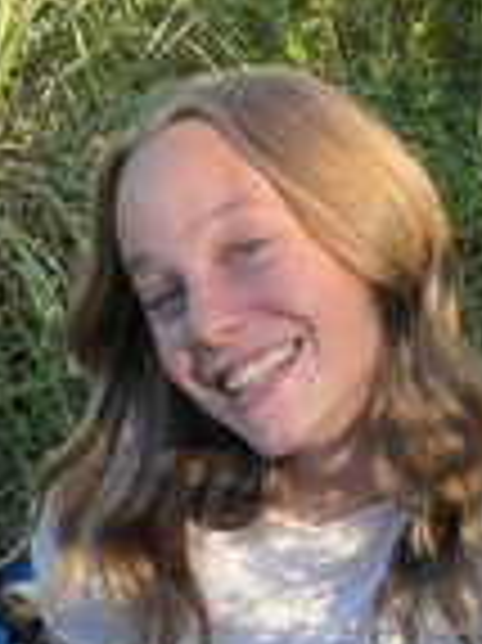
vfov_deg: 21.0
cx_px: 300
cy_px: 608
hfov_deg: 16.2
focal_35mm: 91
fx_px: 1692
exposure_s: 1/530
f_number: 1.6
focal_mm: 5.1
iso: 32
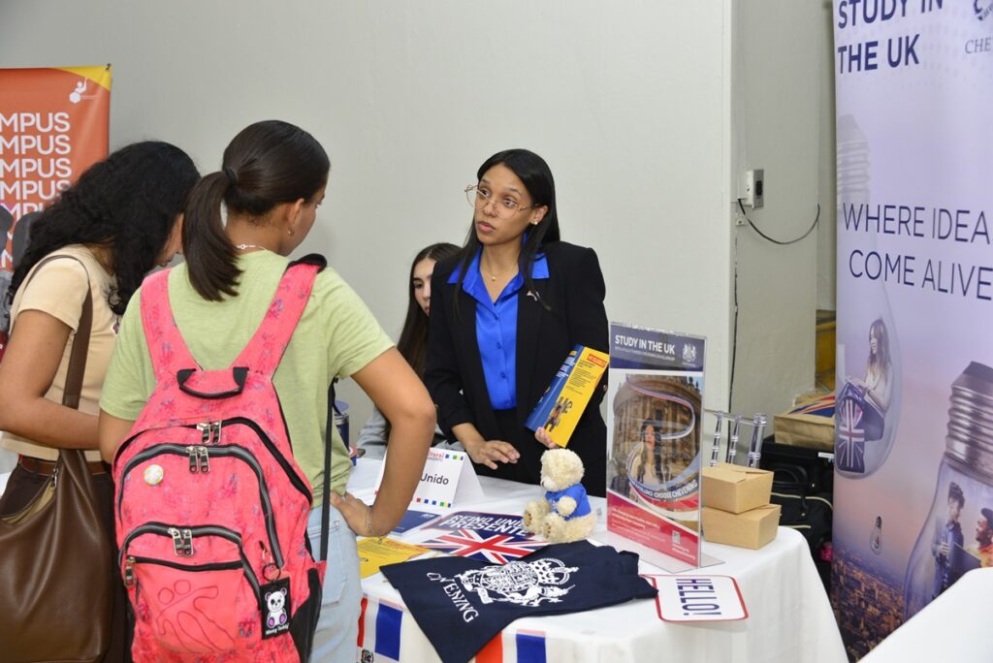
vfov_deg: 29.9
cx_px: 496
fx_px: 1242
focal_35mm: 45
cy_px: 332
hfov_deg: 43.6
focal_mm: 45
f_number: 4.5
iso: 1000
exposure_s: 1/200
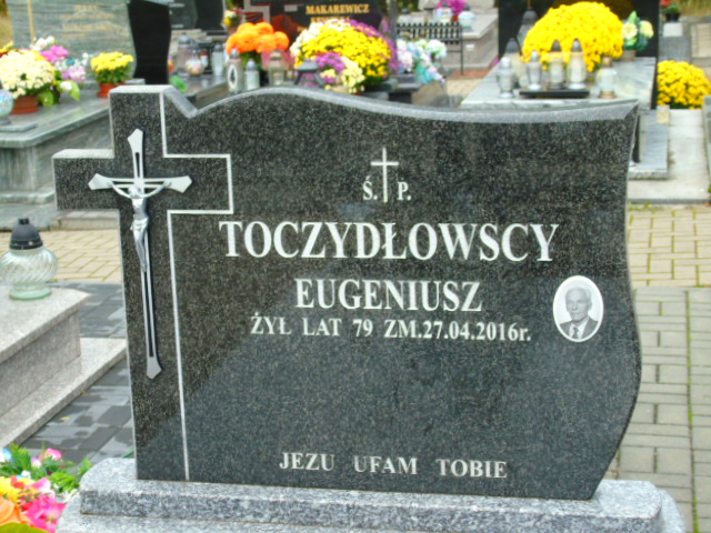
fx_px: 1458
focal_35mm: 71
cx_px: 356
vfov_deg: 20.7
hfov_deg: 27.4
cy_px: 266
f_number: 4.7
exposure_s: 1/50
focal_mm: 13
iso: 80
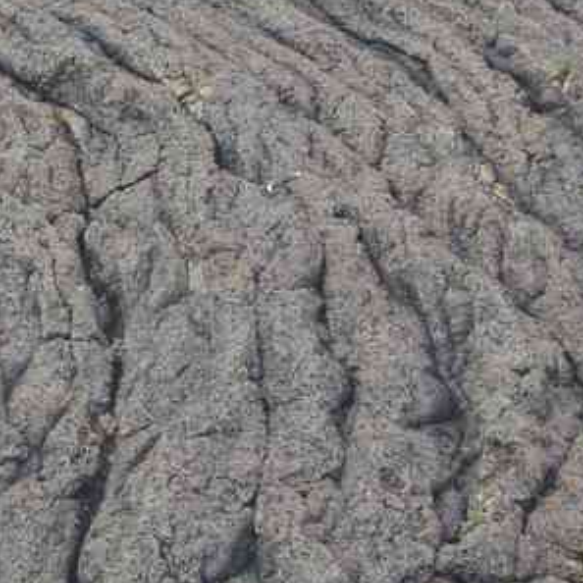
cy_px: 190
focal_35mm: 120
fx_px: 2287
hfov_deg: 13.7
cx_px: -264
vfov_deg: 14.5
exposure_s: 1/60
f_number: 6.3
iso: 200
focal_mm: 28
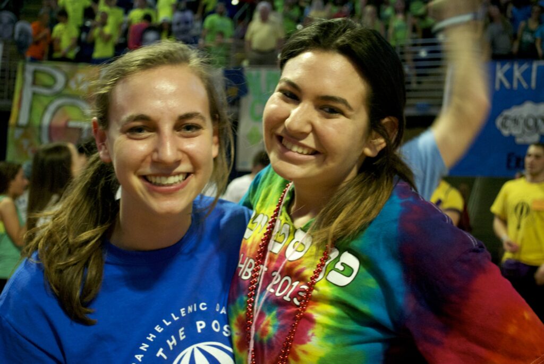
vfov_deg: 22.7
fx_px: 908
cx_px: 272
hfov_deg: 33.4
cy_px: 182
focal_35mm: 60
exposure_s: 1/25
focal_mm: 40
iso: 1600
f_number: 5.3
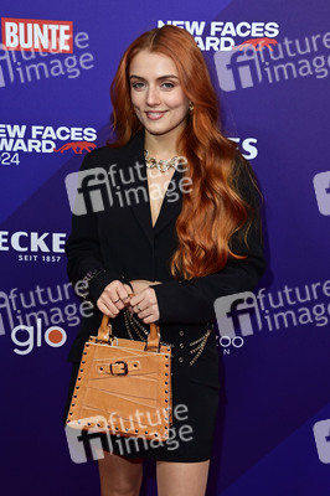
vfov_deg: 39.6
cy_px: 248
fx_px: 689
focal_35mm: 50
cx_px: 165
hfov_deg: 26.9
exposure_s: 1/250
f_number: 6.3
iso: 800
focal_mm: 50
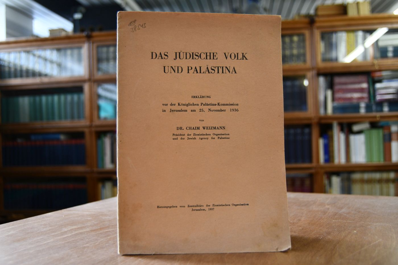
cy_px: 132
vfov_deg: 40.0
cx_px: 199
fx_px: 365
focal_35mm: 33
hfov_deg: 57.2
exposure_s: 1/125
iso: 900
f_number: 3.5
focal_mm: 22
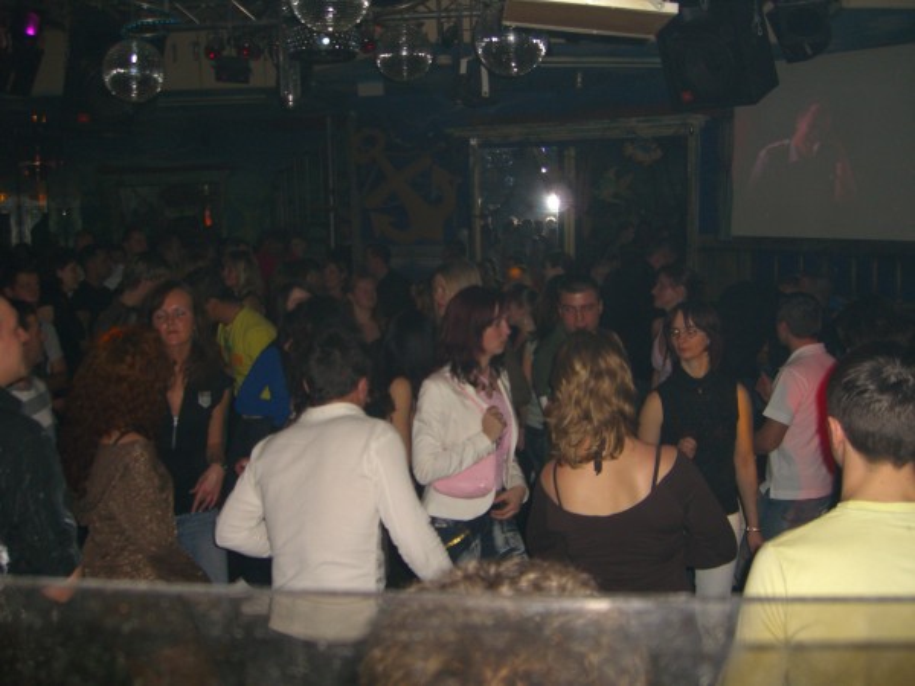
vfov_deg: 37.7
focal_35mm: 38
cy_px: 343
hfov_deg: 49.0
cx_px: 458
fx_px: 1004
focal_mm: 7.9
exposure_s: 1/60
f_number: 2.8
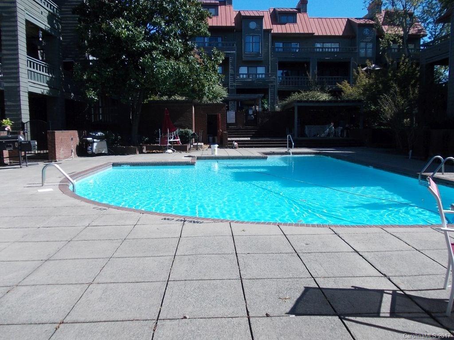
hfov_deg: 63.4
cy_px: 170
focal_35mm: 28
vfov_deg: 49.7
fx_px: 367
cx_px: 227
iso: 80
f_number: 5.4
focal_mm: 4
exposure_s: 1/250
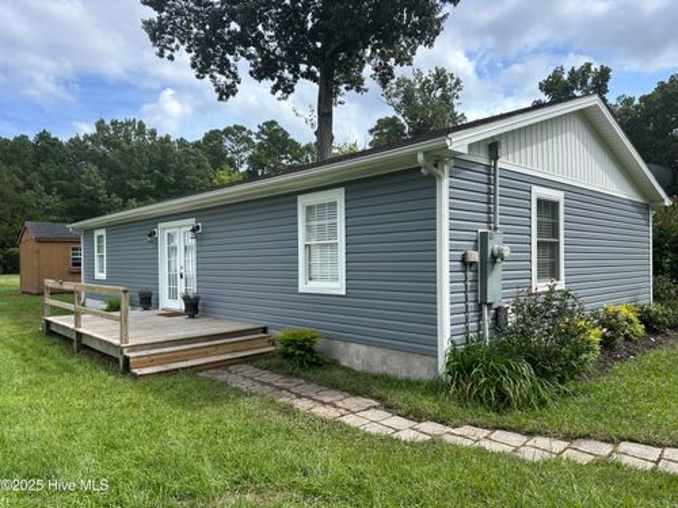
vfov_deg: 56.8
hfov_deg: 71.6
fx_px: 470
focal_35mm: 24
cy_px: 254
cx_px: 339
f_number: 1.78
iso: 80
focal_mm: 6.86
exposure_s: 1/2525
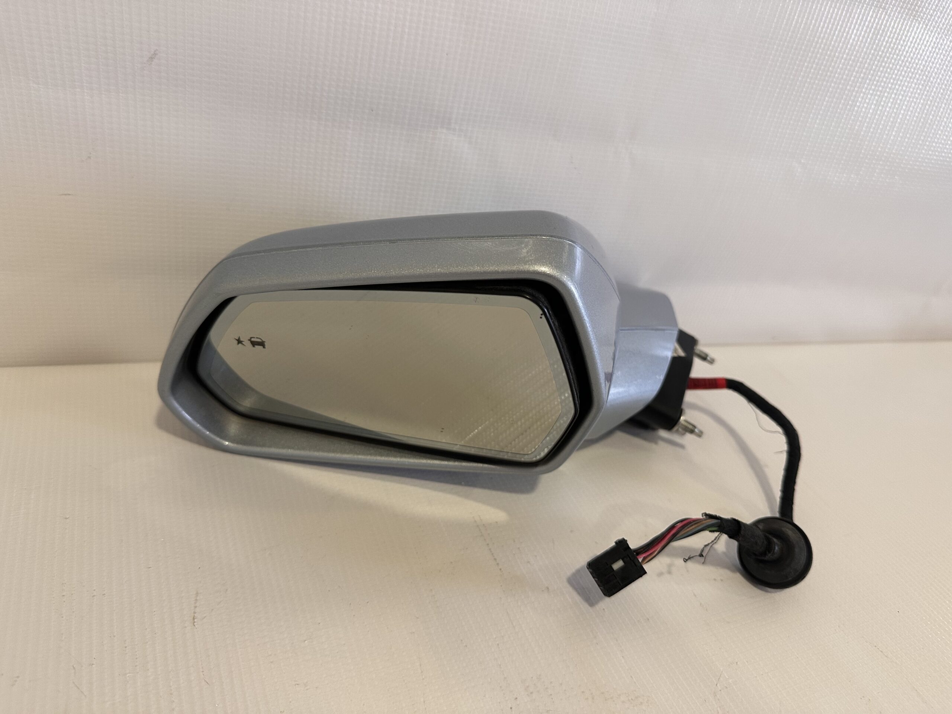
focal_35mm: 24
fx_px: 660
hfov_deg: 71.6
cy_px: 357
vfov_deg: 56.8
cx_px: 476
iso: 200
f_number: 1.78
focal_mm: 6.86
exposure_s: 1/60
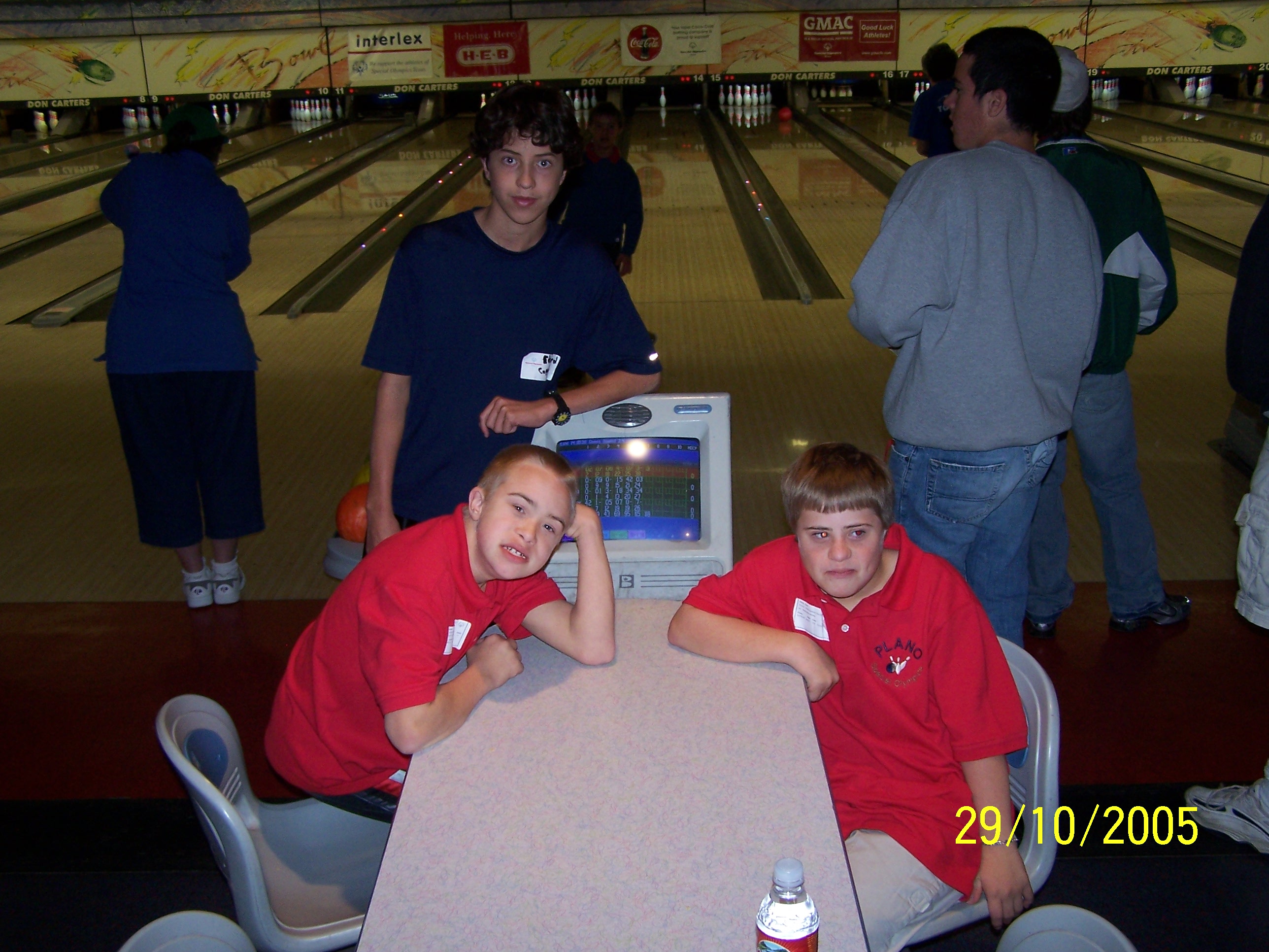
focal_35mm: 38
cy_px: 476
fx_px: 1393
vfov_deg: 37.7
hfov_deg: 49.0
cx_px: 634
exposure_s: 1/60
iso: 140
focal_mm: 6.3
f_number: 2.8
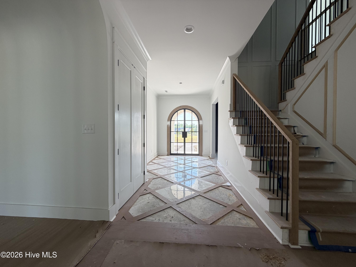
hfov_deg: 102.1
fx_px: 144
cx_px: 178
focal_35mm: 14
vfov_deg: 85.7
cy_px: 134
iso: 80
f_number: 2.2
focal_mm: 2.22
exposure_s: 1/121
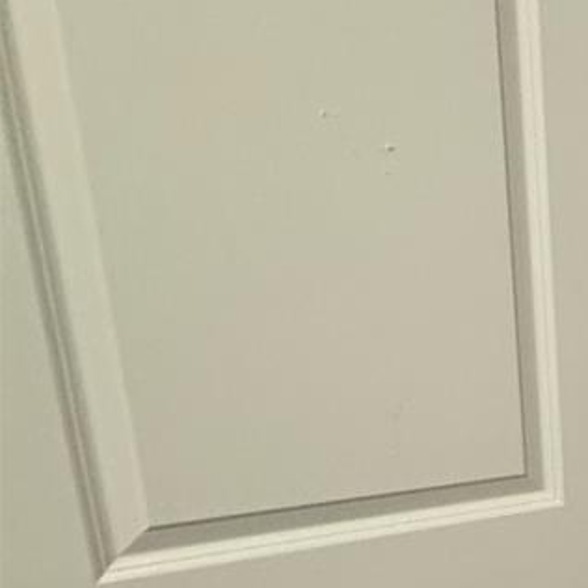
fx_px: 903
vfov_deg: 34.7
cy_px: 488
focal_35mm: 47
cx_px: 835
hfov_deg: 27.4
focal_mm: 2.22
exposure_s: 1/60
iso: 400
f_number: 2.2
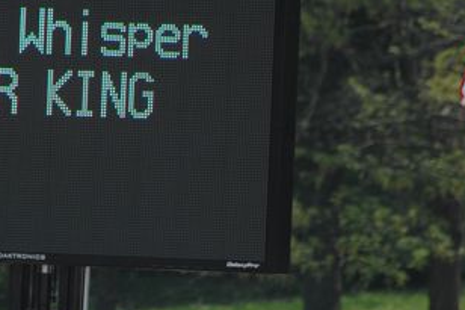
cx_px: 20
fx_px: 16072
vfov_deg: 1.1
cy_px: 140
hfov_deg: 1.7
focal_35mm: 1245
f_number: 5.6
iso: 200
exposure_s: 1/800
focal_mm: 400
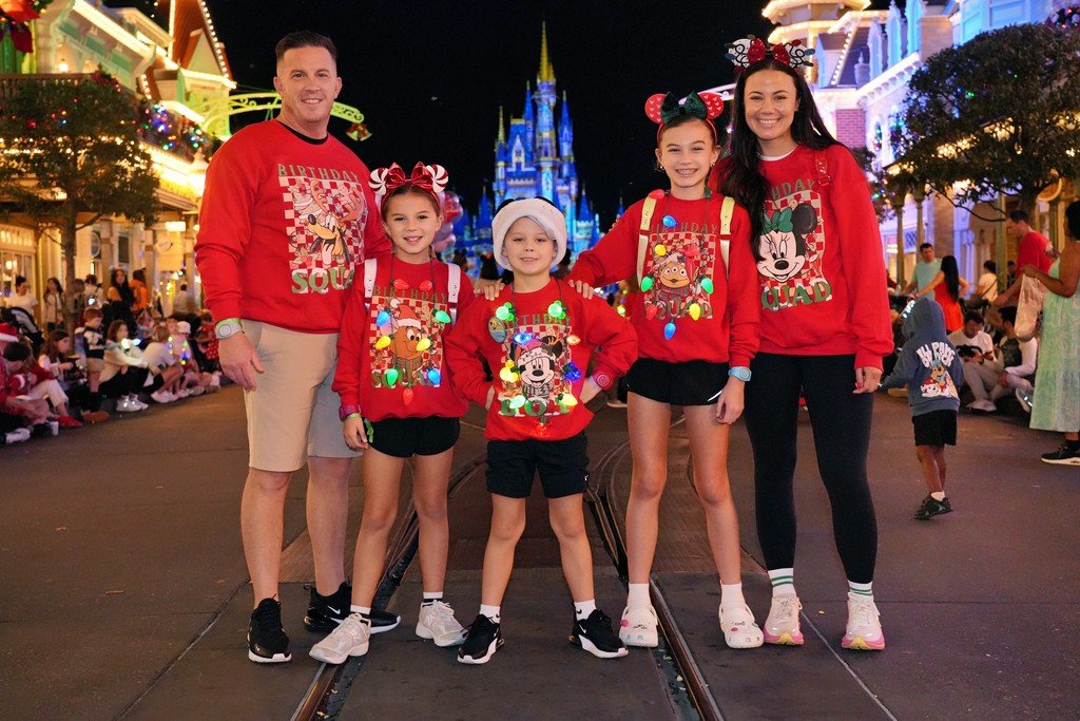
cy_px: 360
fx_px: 1140
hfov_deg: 50.7
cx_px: 540
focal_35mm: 38
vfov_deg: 35.1
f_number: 5
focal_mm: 38
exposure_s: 1/50
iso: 6400
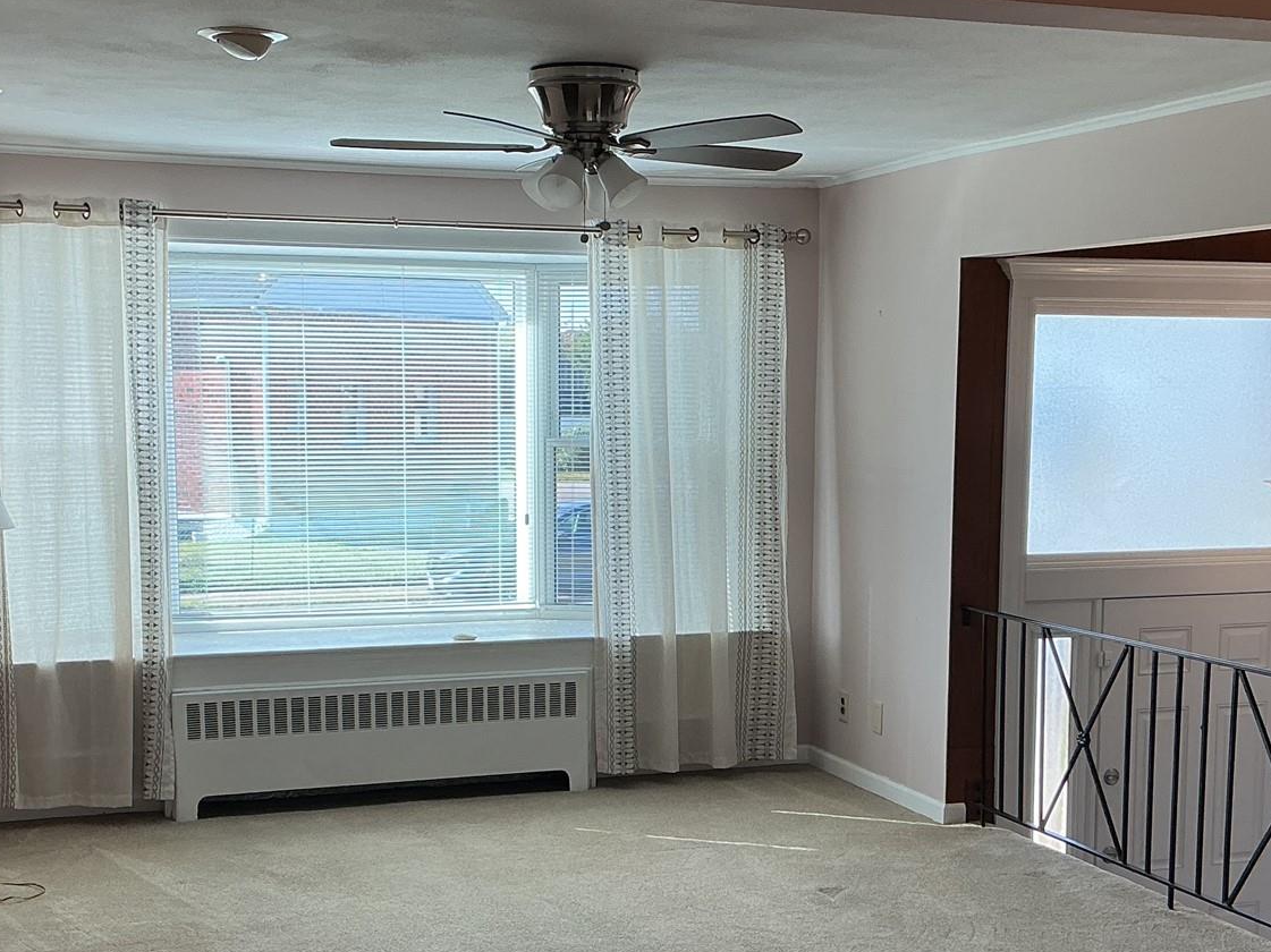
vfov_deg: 27.4
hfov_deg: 36.2
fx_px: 1945
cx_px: 644
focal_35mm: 53
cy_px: 623
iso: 25
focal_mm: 3
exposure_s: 1/124
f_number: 1.8
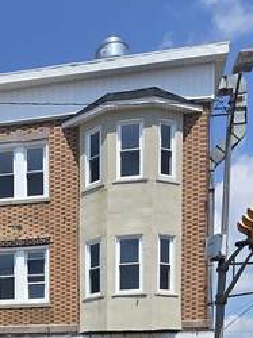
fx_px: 488
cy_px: 441
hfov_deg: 27.4
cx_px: 0
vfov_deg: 30.2
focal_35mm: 50
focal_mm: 2.2
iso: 50
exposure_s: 1/2961
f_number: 2.2
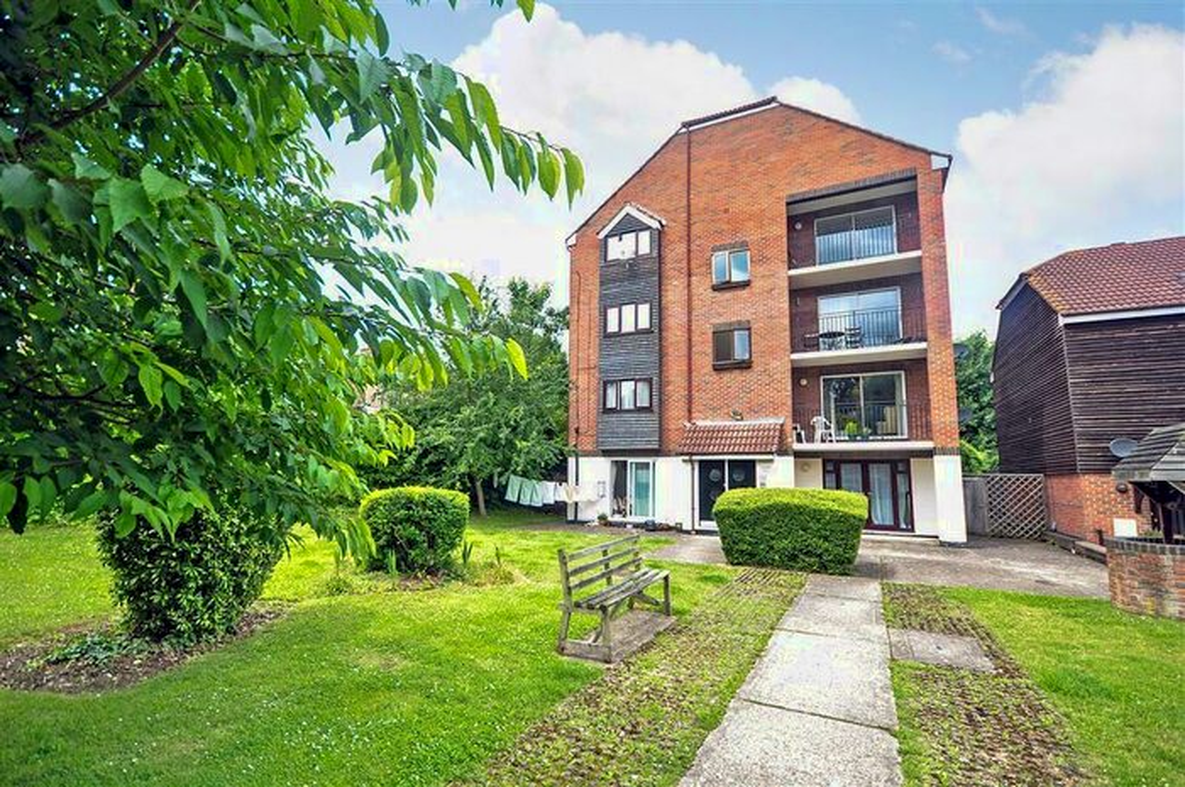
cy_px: 394
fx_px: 542
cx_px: 592
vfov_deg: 71.9
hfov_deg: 95.0
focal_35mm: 16
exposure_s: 1/100
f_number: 5
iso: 200
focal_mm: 11
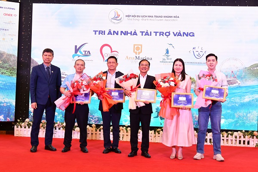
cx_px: 129
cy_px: 86
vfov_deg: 29.2
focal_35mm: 46
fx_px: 330
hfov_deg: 42.7
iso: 800
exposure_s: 1/50
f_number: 8
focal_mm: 31
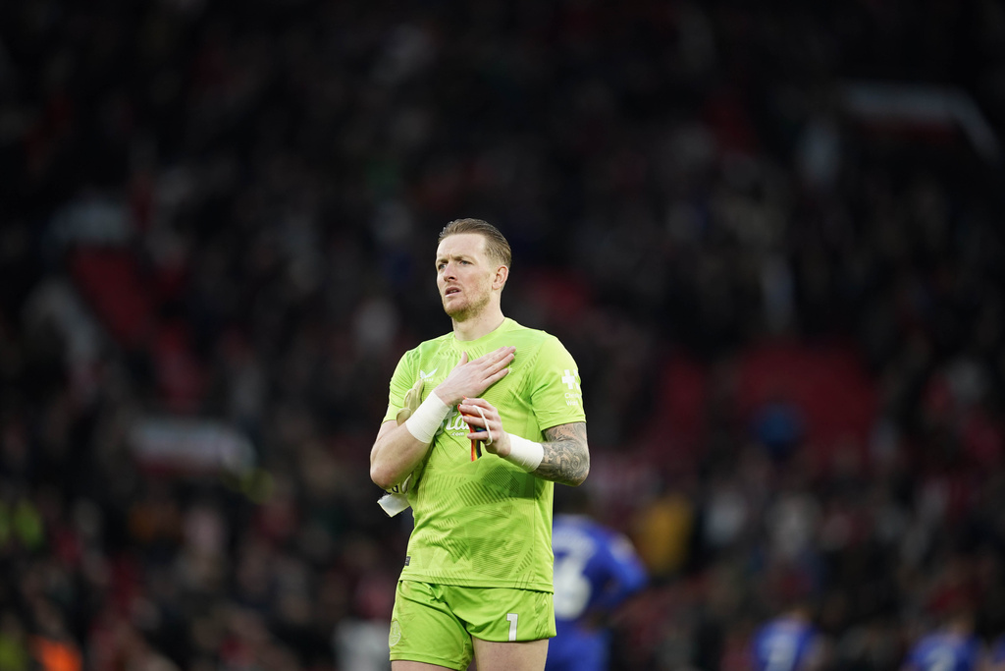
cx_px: 502
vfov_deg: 3.4
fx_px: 11167
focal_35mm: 400
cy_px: 336
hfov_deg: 5.2
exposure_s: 1/1000
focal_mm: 400
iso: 1250
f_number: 2.8
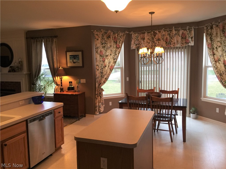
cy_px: 84
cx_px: 113
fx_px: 189
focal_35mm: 29
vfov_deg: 48.2
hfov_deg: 61.7
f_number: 2.2
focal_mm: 4.15
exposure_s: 1/15
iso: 50
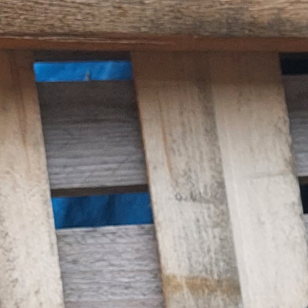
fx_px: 1419
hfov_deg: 10.9
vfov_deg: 11.8
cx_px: 681
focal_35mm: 141
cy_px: 472
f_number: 1.8
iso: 40
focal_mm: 5.23
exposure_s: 1/171
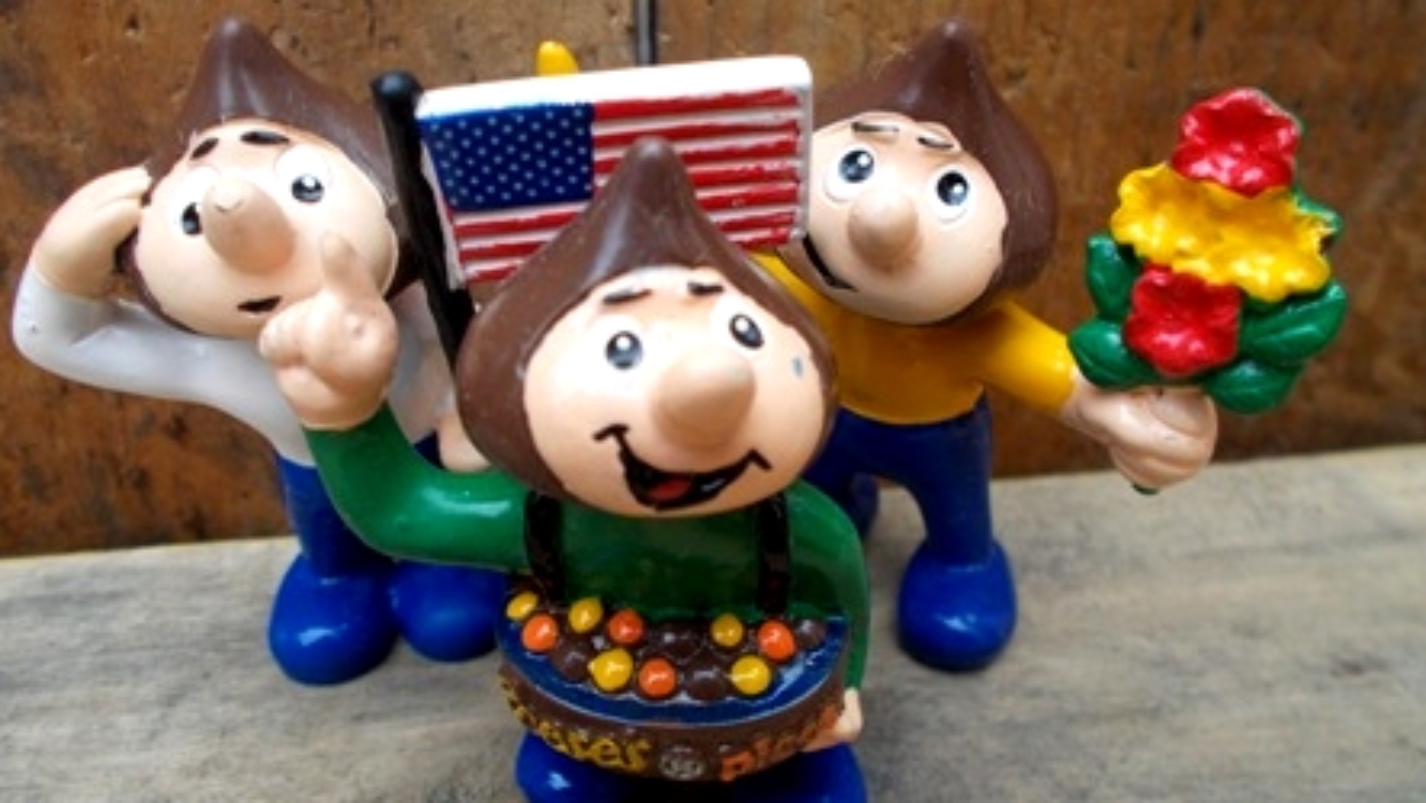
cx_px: 710
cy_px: 418
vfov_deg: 35.7
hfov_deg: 59.5
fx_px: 1248
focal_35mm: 33
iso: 125
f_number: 3.4
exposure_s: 1/250
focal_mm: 5.3
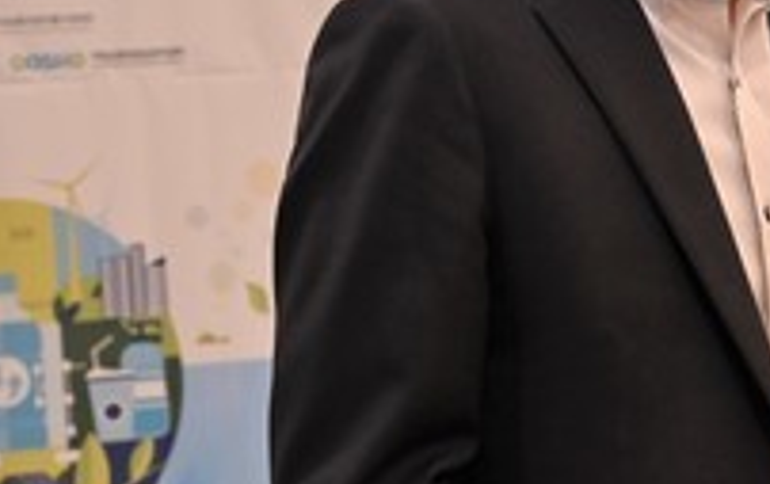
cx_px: 865
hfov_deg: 12.6
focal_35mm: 163
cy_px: 112
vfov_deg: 8.1
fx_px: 3426
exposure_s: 1/100
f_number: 6.3
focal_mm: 54
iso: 1250
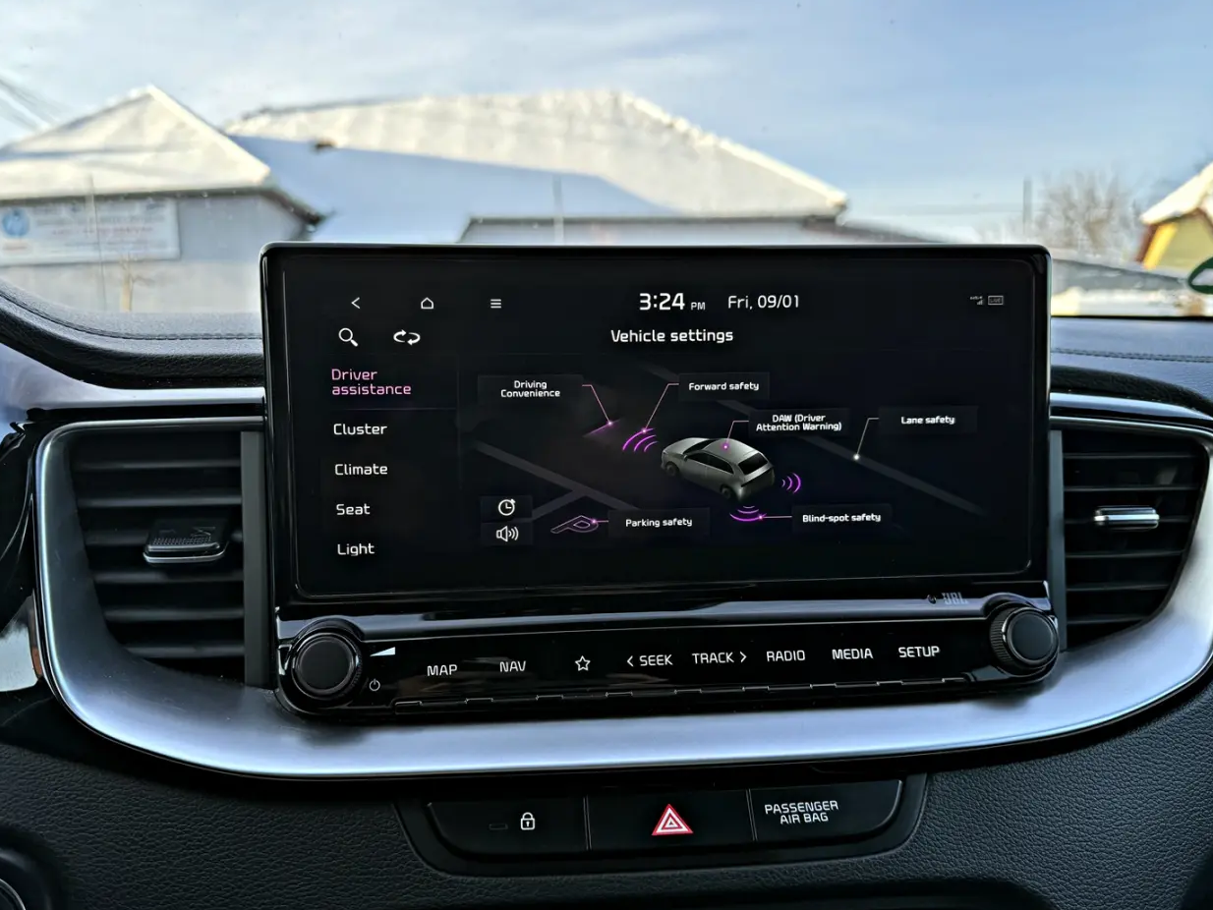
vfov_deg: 49.7
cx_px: 582
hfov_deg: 63.4
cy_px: 489
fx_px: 981
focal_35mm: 28
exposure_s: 1/495
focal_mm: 6.76
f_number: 1.78
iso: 80
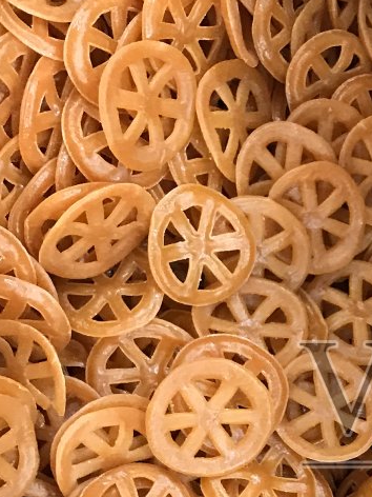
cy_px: 413
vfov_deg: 20.4
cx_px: 475
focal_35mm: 95
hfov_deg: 14.9
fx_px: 1361
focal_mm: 3.99
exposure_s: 1/15
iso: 64
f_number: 1.8
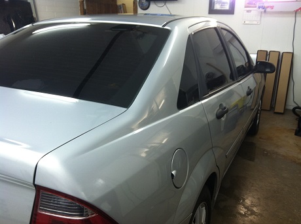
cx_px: 150
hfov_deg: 52.7
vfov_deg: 40.6
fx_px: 304
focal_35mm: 35
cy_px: 112
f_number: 2.8
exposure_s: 1/15
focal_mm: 3.85
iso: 80
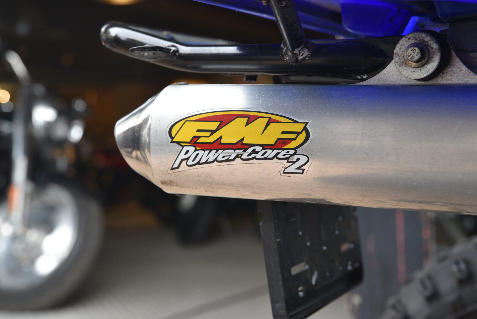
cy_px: 160
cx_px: 238
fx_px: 928
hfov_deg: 28.8
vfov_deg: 19.5
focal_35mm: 70
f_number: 6.3
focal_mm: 70
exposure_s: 1/160
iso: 1000
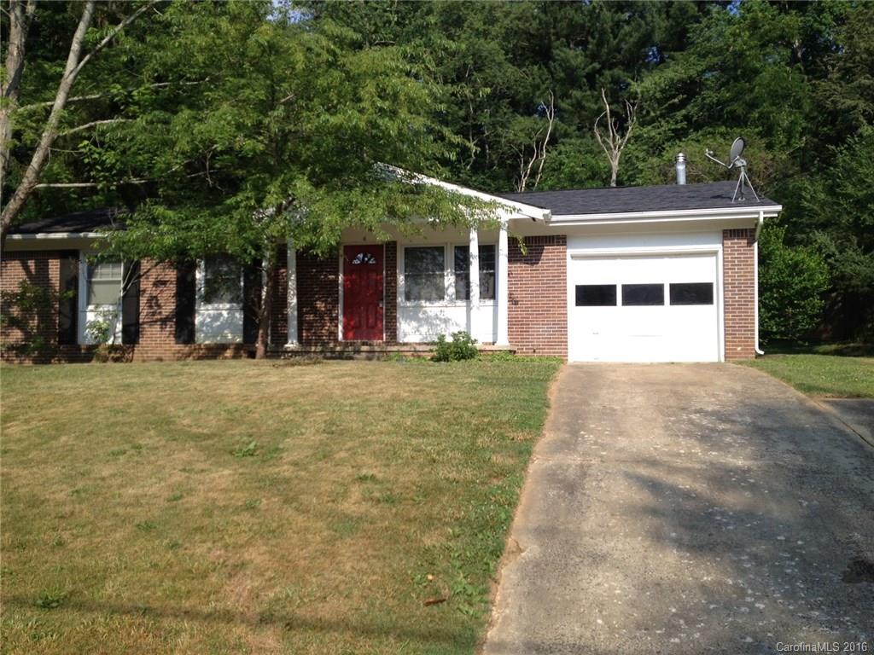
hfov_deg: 52.6
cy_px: 328
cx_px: 437
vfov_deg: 40.7
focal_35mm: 35
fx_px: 884
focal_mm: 4.28
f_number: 2.4
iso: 50
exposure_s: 1/1227
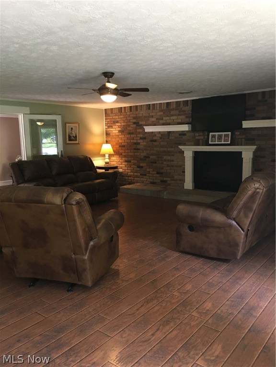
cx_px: 138
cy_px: 184
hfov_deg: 48.2
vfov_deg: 61.7
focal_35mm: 29
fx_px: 308
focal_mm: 4.15
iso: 160
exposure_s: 1/33
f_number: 2.2
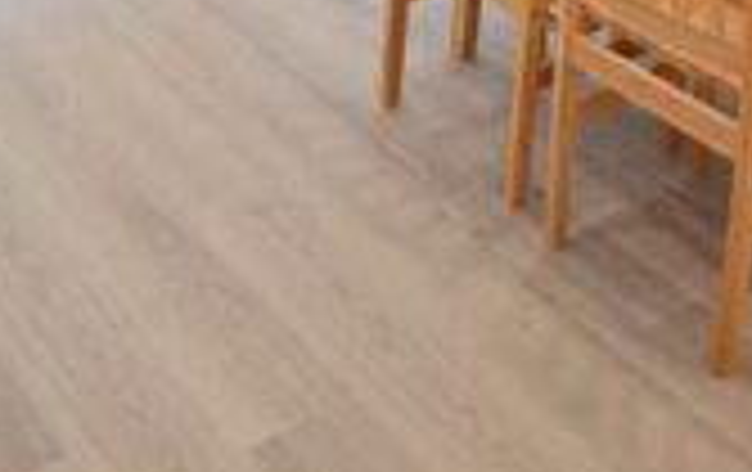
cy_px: -389
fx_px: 1314
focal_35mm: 64
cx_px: 324
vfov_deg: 16.8
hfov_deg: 31.9
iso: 1100
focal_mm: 10
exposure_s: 1/60
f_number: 4.5
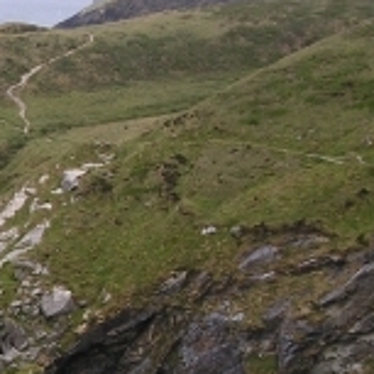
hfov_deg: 12.0
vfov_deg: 13.2
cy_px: 280
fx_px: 1614
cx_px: -323
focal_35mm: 132
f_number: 5.6
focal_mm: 7.8
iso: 100
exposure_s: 1/250
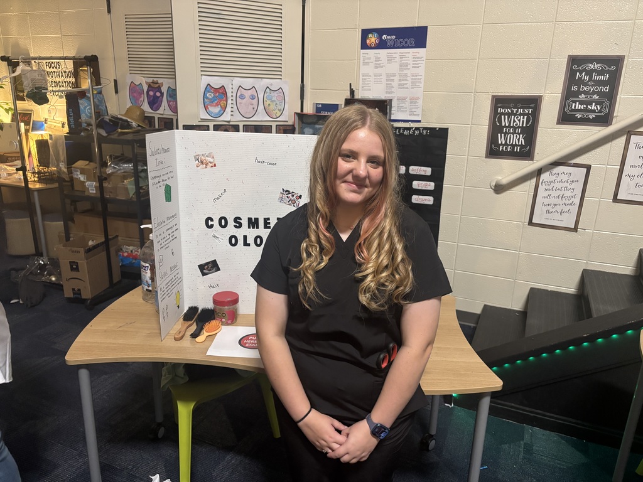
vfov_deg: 53.1
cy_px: 241
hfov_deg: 67.3
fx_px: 483
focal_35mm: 26
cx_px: 322
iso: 500
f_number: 1.6
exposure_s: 1/40
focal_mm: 5.96
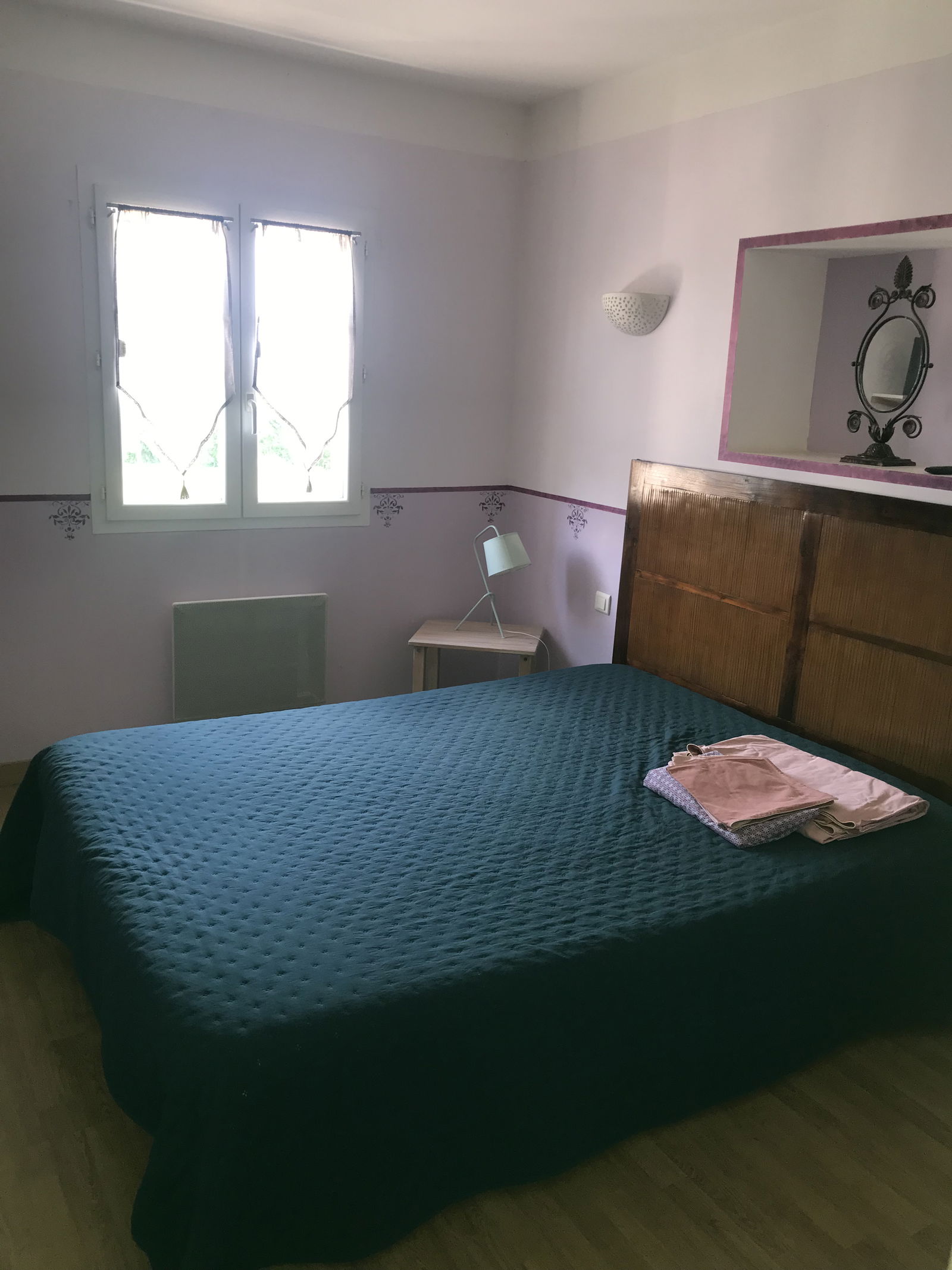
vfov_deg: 63.4
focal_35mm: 28
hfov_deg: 49.7
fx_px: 1027
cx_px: 476
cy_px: 635
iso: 32
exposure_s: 1/30
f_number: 1.8
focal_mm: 3.99
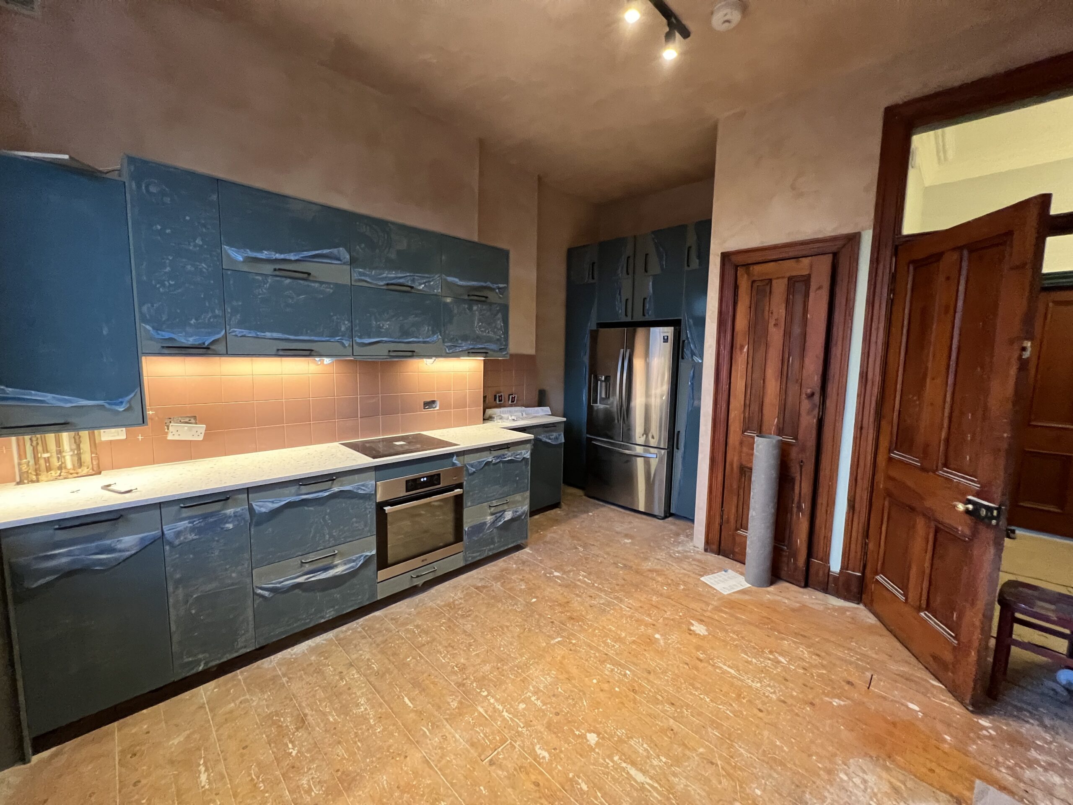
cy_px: 402
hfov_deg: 106.2
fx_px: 403
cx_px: 536
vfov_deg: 89.9
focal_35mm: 13
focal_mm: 1.57
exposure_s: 1/50
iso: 500
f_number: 1.8
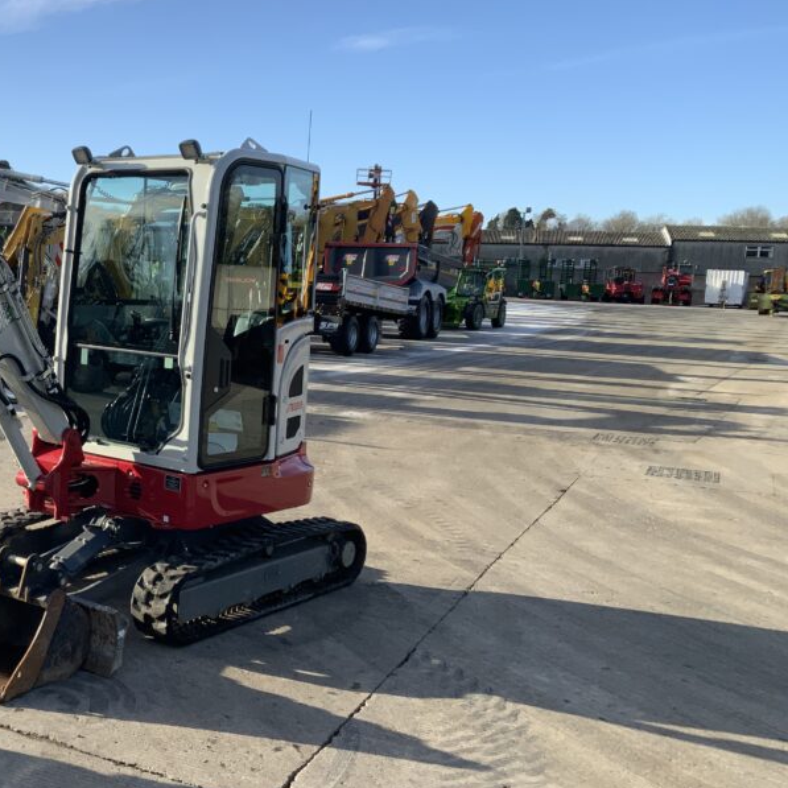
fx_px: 1133
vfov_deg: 38.3
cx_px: 114
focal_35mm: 44
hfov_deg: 36.5
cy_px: 392
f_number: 1.8
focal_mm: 3
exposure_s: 1/1311
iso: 16
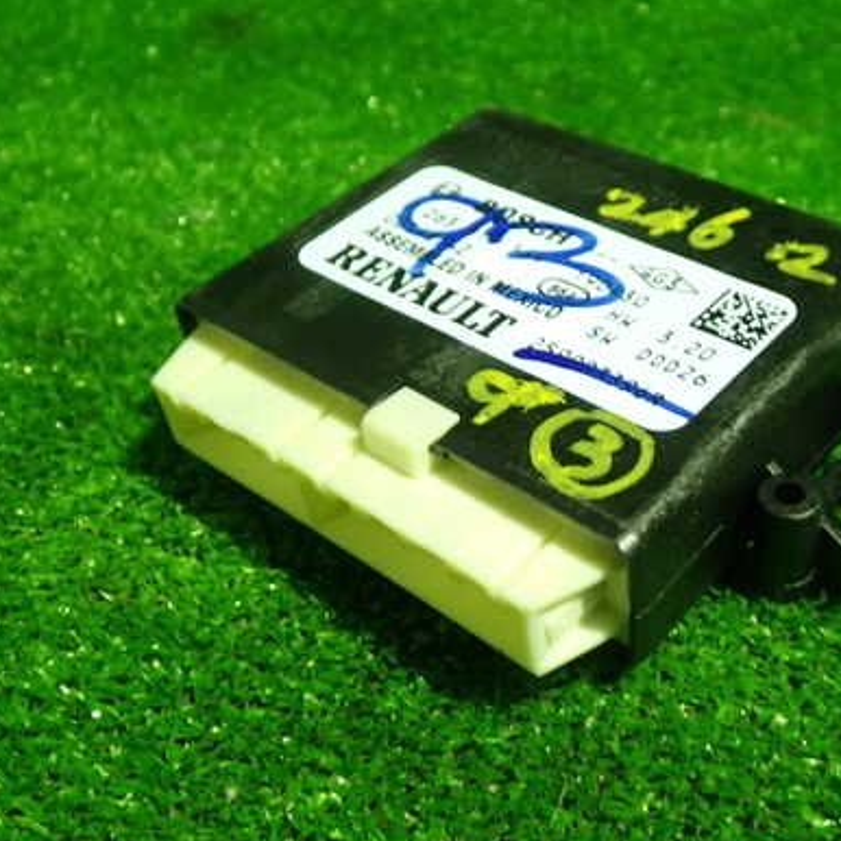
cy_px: 412
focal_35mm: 44
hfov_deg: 37.9
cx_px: 571
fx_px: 1209
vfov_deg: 38.3
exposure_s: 1/30
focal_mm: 5.79
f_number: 2.4
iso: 320
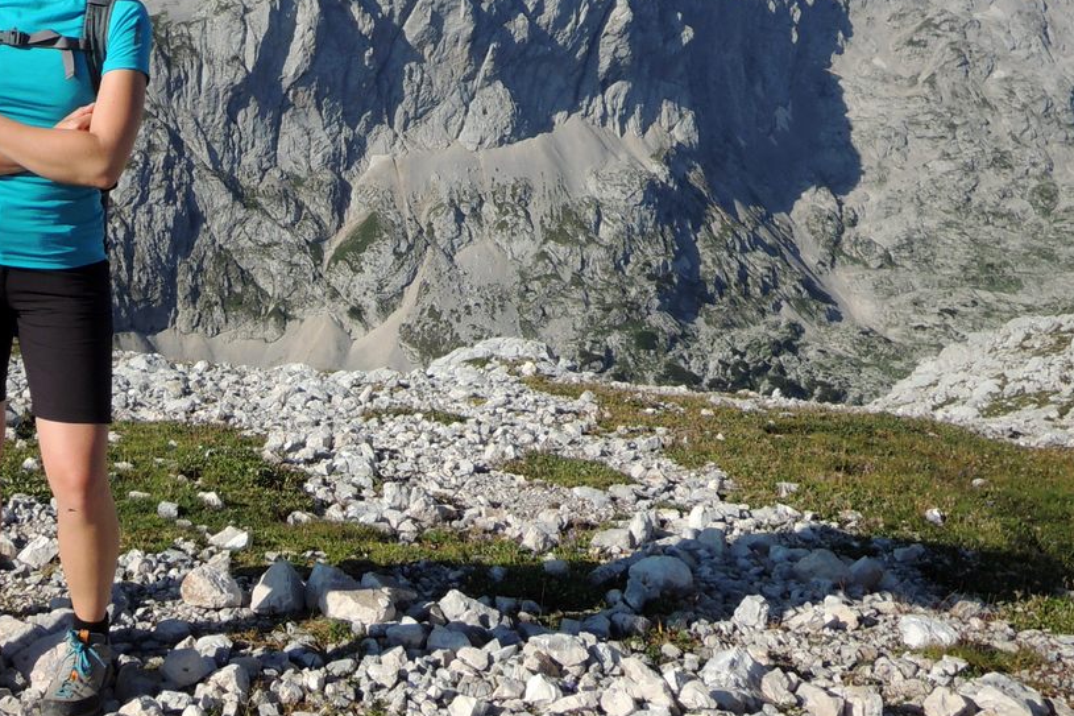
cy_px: 307
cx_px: 294
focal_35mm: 49
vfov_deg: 27.5
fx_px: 1461
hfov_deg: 39.5
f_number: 4
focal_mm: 4.3
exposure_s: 1/1000
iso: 100
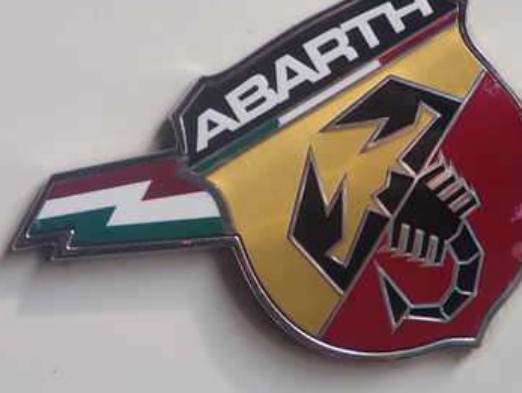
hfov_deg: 25.4
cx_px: 385
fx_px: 1147
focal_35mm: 76
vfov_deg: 19.4
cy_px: 155
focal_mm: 7.84
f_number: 2.9
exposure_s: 1/100
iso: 100
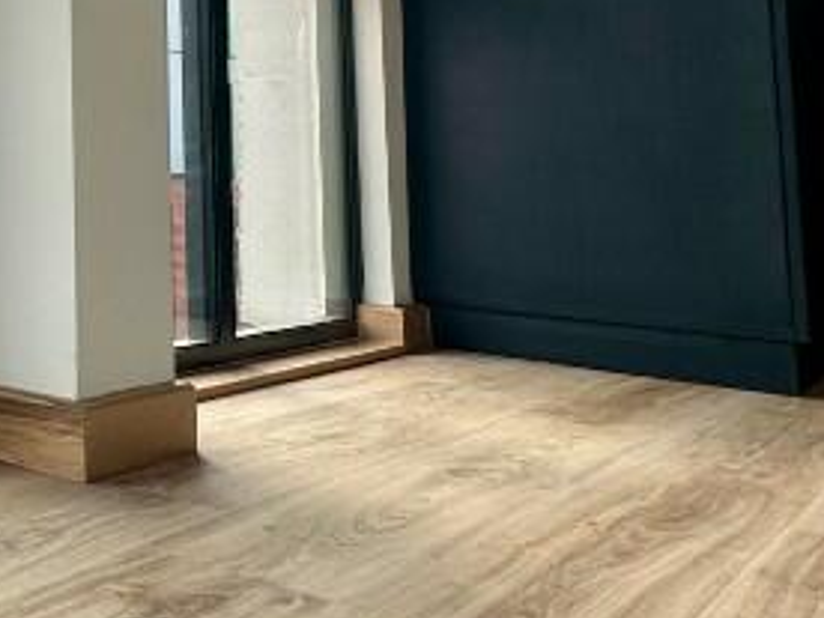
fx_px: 1238
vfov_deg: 26.6
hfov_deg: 24.9
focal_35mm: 52
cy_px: 12
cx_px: -502
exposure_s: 1/281
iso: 40
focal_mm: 2.22
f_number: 2.2
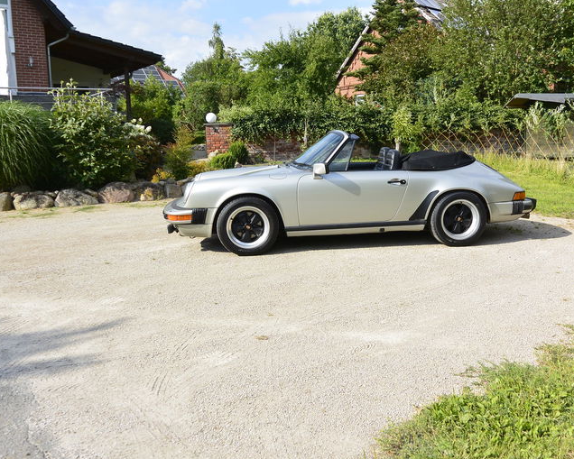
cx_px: 340
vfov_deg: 43.4
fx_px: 578
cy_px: 230
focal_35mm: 34
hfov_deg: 52.5
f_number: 5
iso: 160
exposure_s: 1/800
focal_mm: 11.4
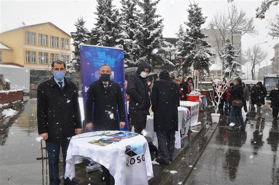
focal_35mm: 27
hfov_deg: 67.4
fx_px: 209
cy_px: 92
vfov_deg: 47.8
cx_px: 140
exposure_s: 1/200
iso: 200
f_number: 10
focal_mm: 18
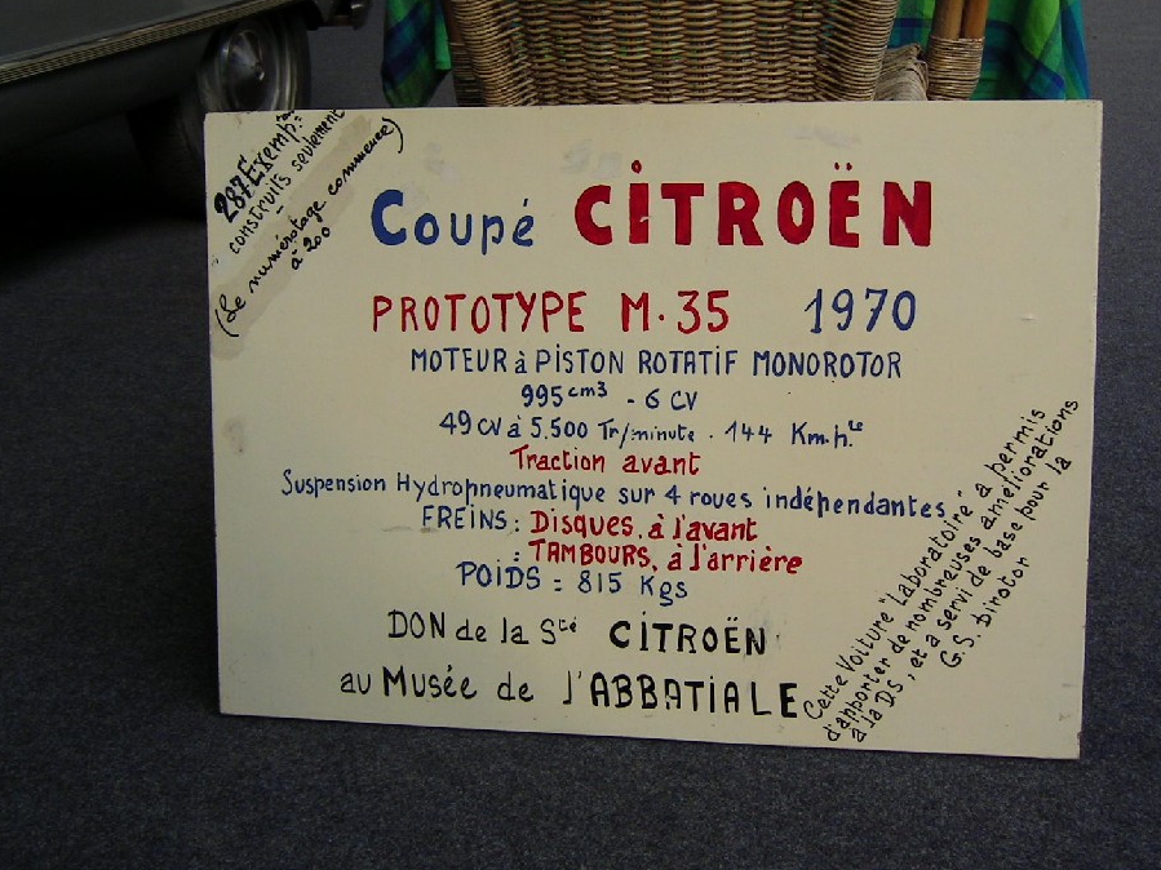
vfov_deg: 35.1
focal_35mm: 41
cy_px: 418
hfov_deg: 45.7
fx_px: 1375
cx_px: 647
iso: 50
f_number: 2.8
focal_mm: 5.6
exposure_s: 1/288
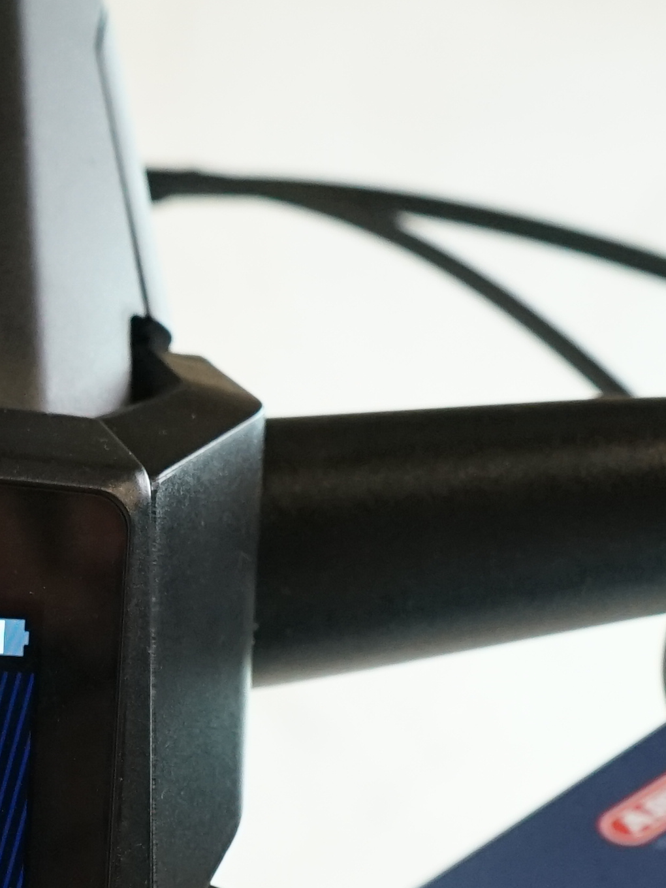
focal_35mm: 123
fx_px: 3155
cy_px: 1000
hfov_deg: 11.7
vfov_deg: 15.6
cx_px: -191
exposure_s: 1/200
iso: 2000
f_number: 5.6
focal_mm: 29
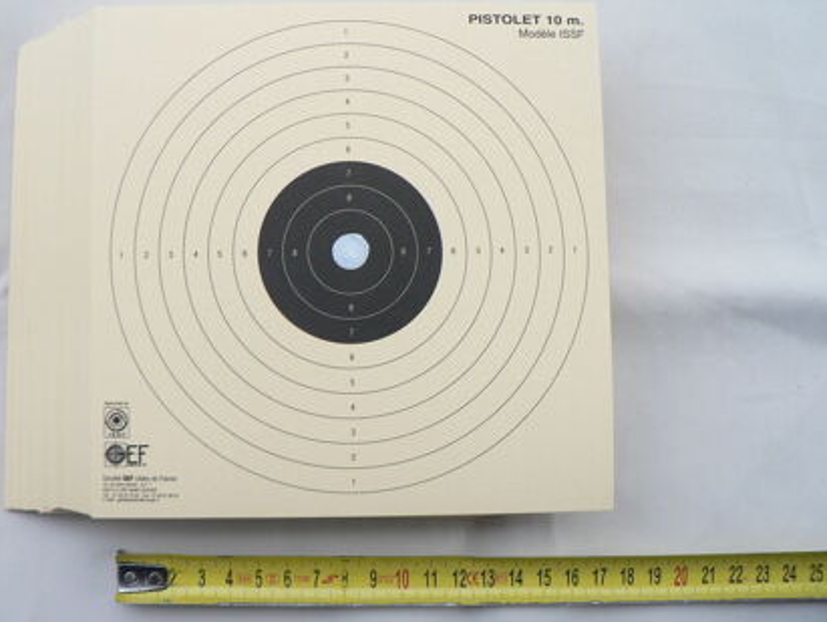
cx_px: 346
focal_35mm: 42
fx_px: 1004
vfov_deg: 34.4
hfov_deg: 44.6
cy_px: 278
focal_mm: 6
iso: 80
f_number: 2.8
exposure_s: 1/25
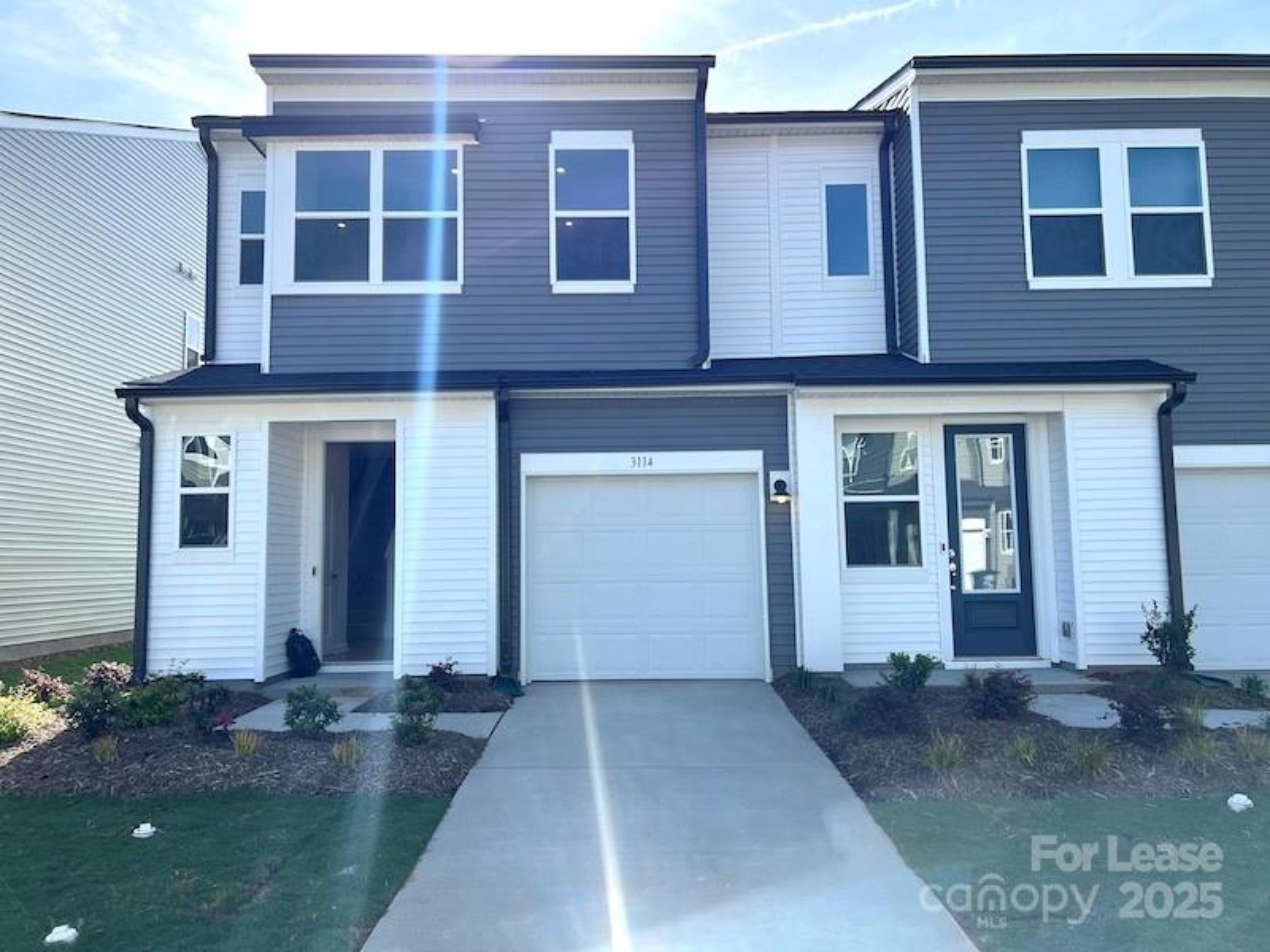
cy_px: 476
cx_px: 635
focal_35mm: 26
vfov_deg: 53.1
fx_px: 954
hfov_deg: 67.3
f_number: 1.5
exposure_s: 1/2165
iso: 50
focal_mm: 5.7
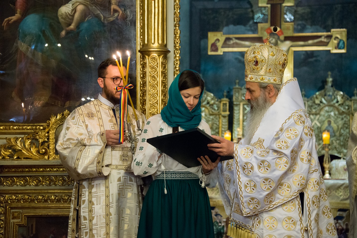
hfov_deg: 19.4
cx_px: 178
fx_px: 1042
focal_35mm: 105
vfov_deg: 13.1
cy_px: 119
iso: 2000
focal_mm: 105
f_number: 5.3
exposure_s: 1/50
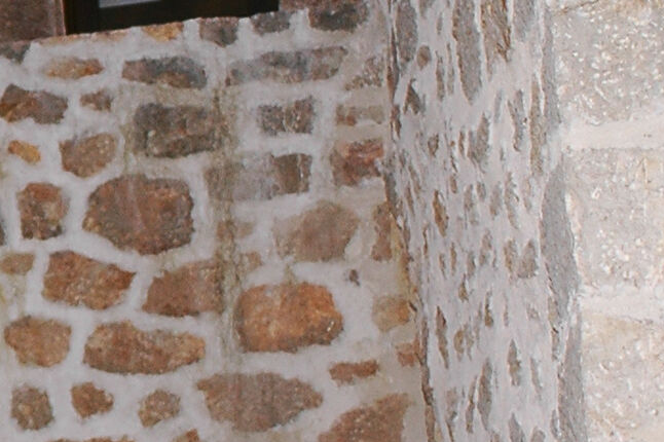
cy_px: 200
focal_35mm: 130
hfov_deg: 14.1
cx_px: -502
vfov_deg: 10.5
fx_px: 2396
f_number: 2.8
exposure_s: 1/90
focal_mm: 20
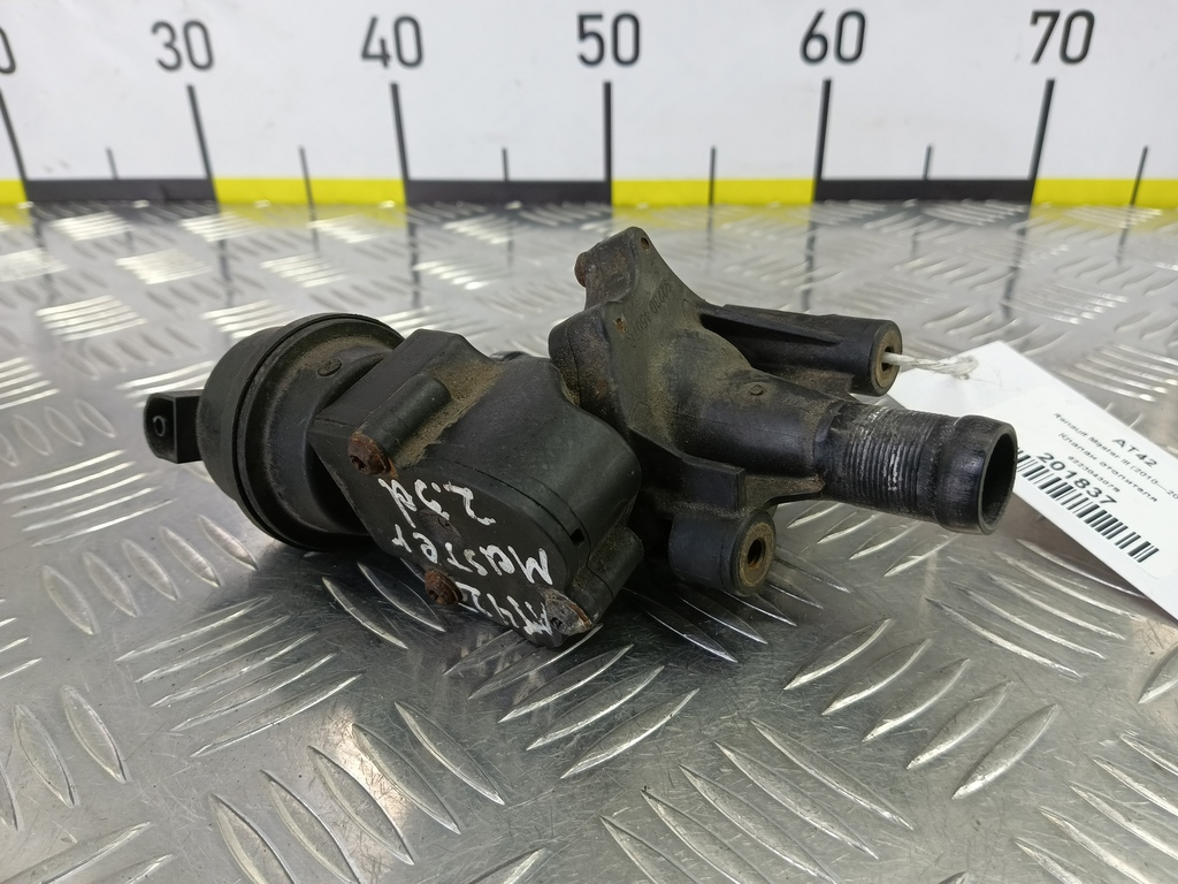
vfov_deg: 58.9
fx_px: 783
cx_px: 589
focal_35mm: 23
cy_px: 442
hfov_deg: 73.9
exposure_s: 1/50
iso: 147
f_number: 1.6
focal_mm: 4.11
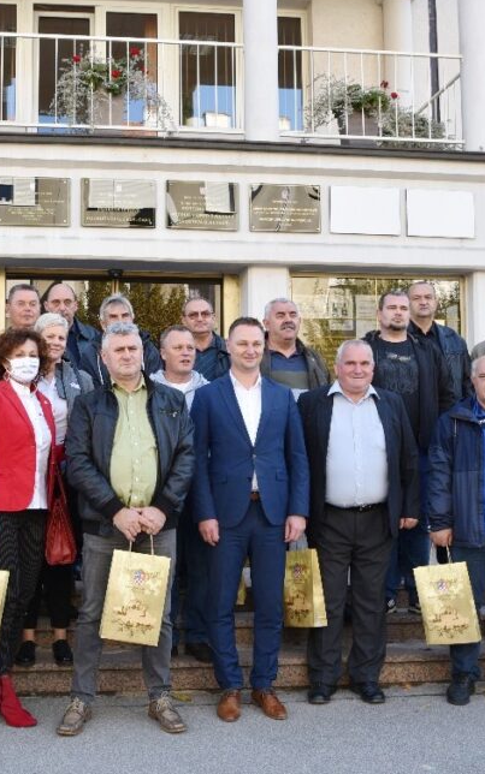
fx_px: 993
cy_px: 405
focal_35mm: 47
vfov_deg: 42.6
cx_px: 122
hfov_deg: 27.1
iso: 400
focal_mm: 29
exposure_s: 1/200
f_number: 7.1
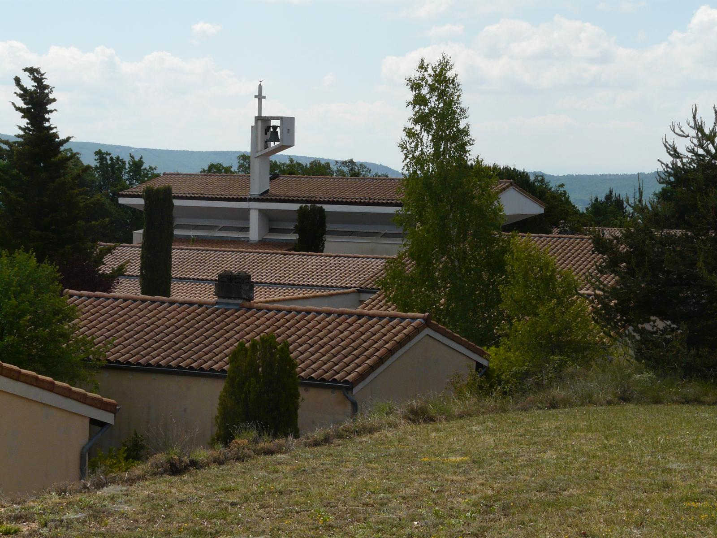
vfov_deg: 17.4
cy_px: 269
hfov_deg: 23.0
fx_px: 1761
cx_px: 358
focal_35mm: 85
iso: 100
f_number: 8
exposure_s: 1/320
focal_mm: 14
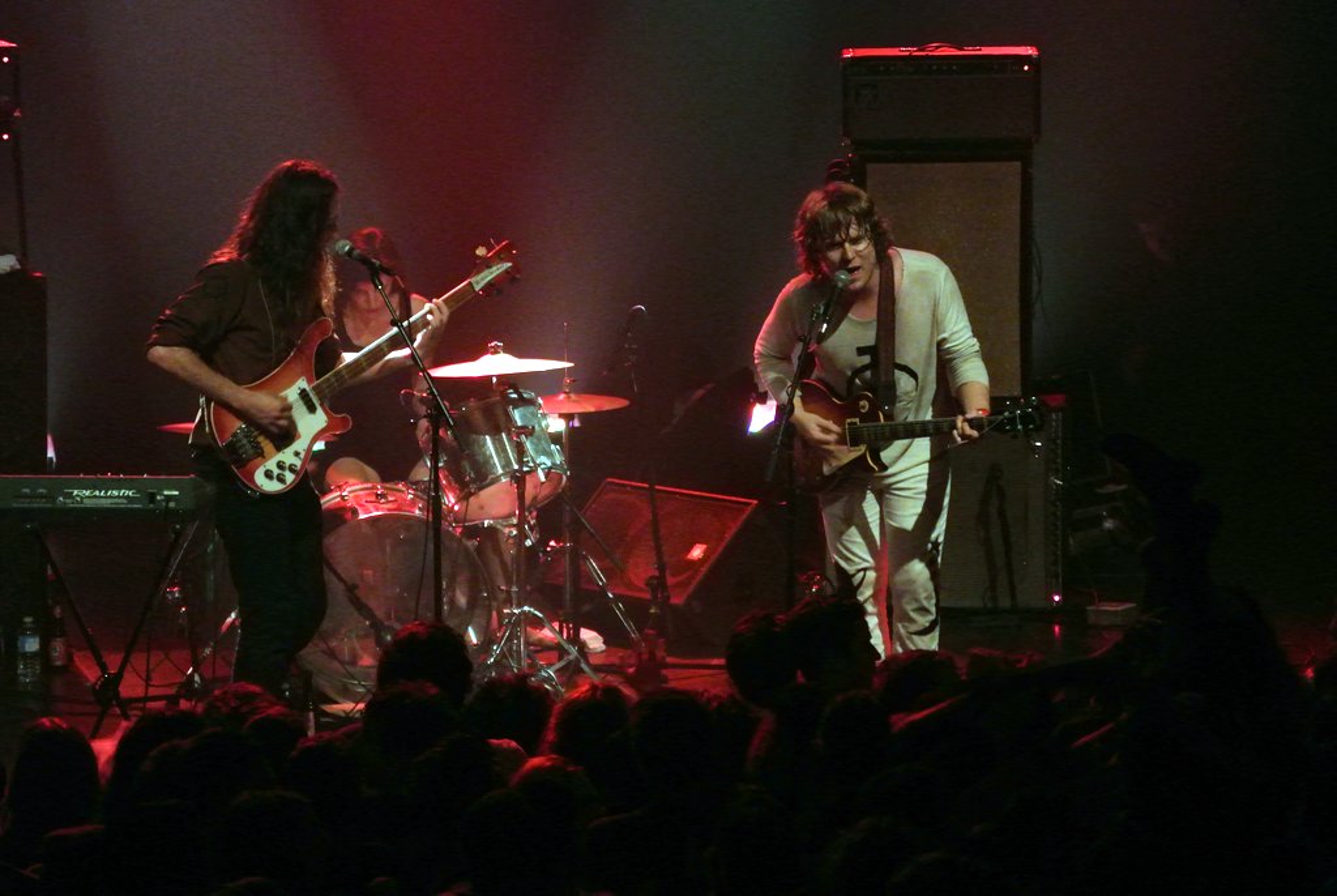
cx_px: 668
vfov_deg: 7.4
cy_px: 448
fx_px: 6918
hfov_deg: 11.0
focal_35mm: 186
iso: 3200
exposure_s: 1/60
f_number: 4.8
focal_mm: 69
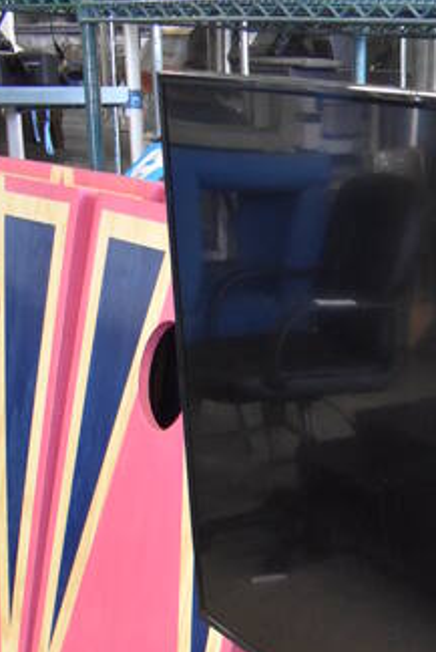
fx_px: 1376
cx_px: 518
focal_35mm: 76
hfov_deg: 17.2
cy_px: 850
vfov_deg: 23.5
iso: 4500
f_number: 3.5
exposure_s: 1/125
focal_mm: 18
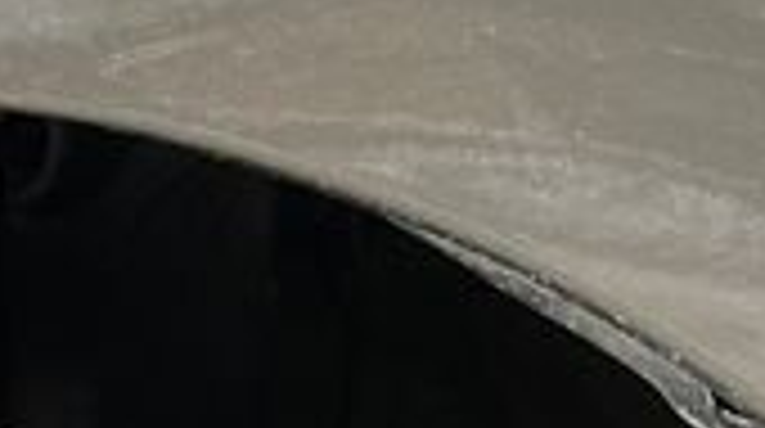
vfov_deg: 6.1
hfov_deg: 11.7
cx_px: -585
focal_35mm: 171
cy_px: 1604
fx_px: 3463
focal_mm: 5.1
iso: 50
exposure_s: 1/2062
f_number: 1.6
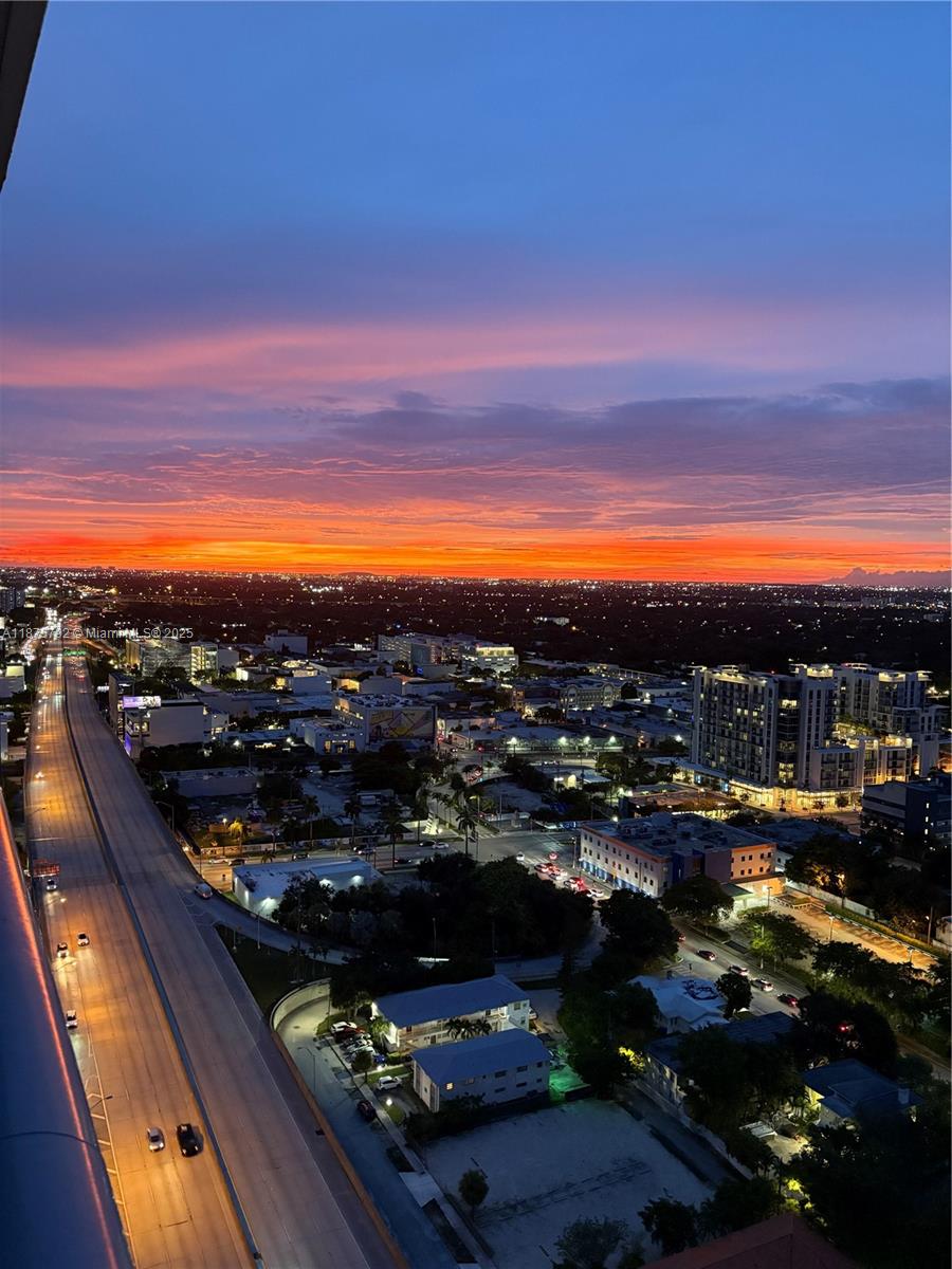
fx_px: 953
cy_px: 634
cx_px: 476
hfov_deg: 53.1
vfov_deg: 67.3
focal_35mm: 26
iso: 640
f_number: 1.6
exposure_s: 1/40
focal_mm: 5.96
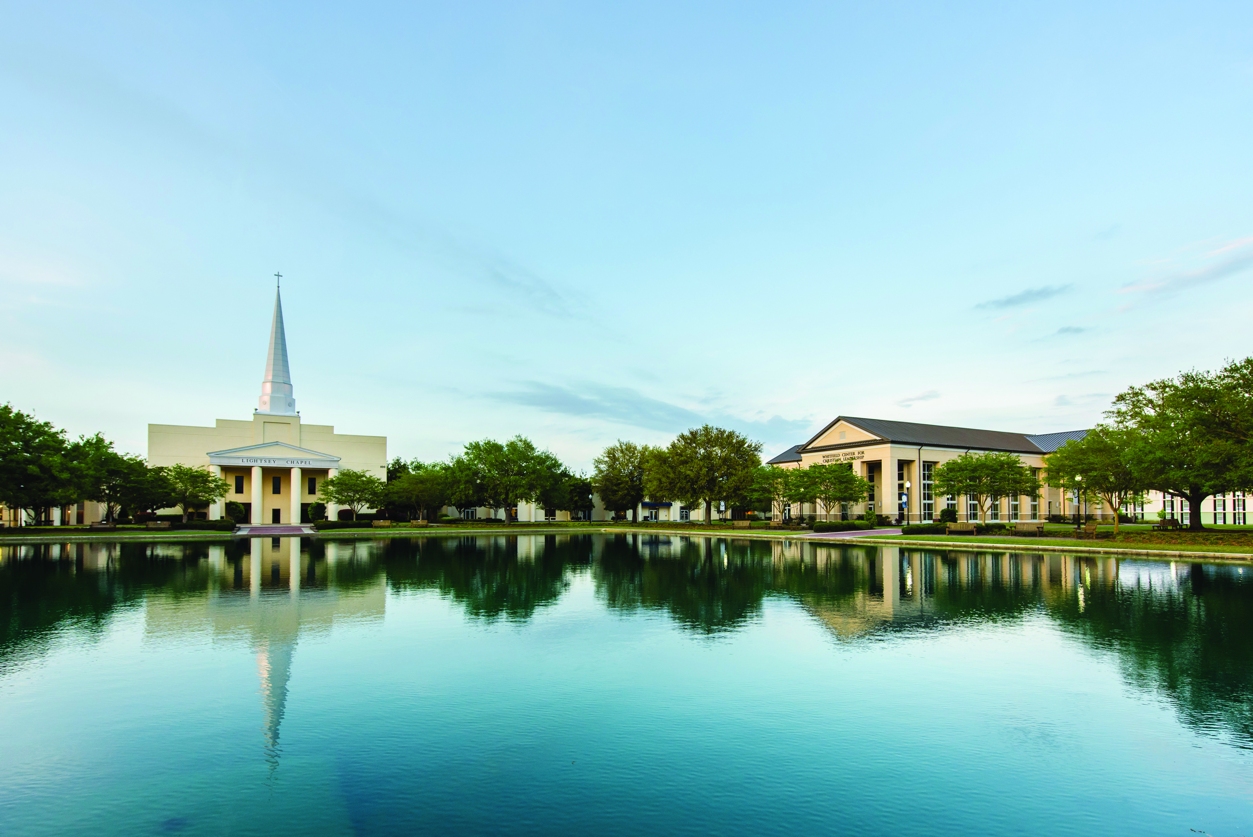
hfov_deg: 93.3
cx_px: 626
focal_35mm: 17
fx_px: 592
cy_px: 418
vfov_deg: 70.5
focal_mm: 17
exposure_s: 1/320
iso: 320
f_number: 5.6
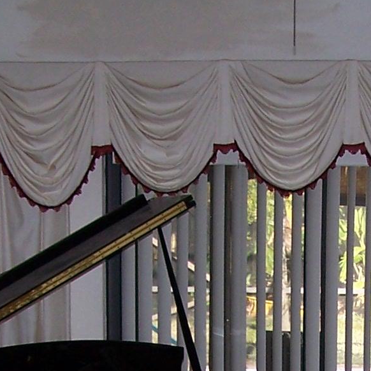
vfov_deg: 12.7
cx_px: 370
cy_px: 496
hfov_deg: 13.0
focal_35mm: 133
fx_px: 1613
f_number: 2.8
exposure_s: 1/60
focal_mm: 6.3
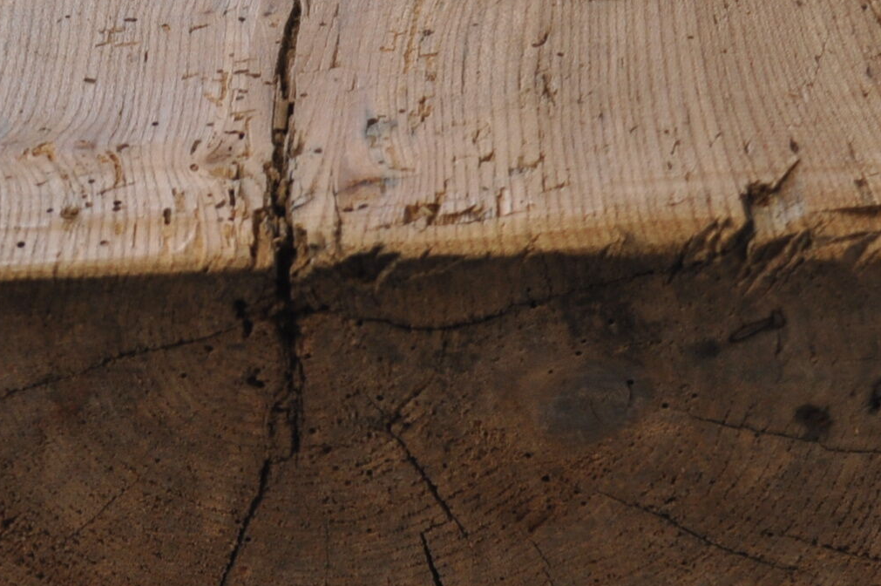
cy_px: 726
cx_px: 164
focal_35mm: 124
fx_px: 3032
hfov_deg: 16.4
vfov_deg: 10.8
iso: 400
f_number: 4.5
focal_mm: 26
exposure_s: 1/80
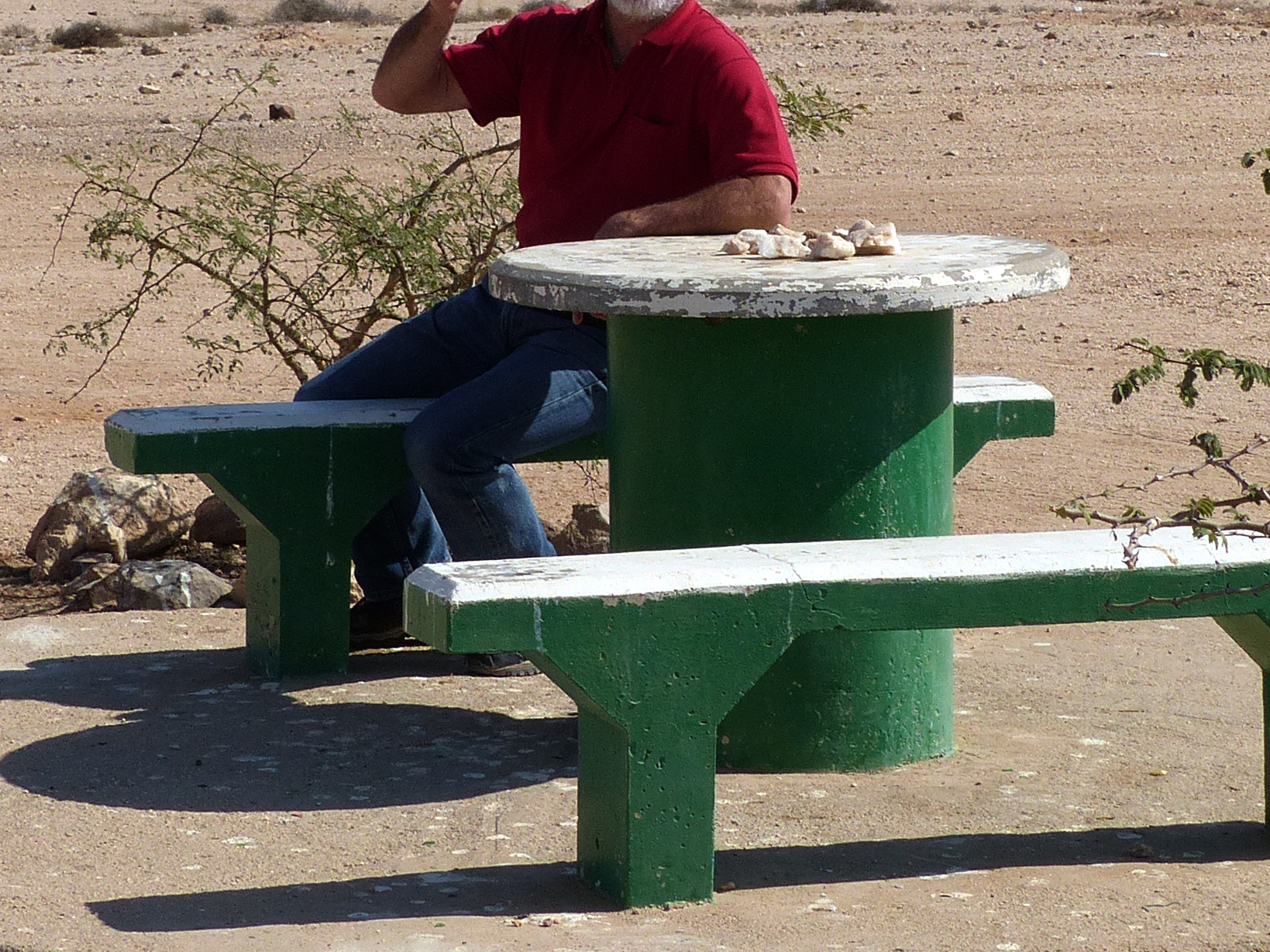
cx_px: 668
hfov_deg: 13.7
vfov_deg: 10.3
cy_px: 216
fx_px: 5283
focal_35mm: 144
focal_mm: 10.5
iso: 100
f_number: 4
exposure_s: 1/2000
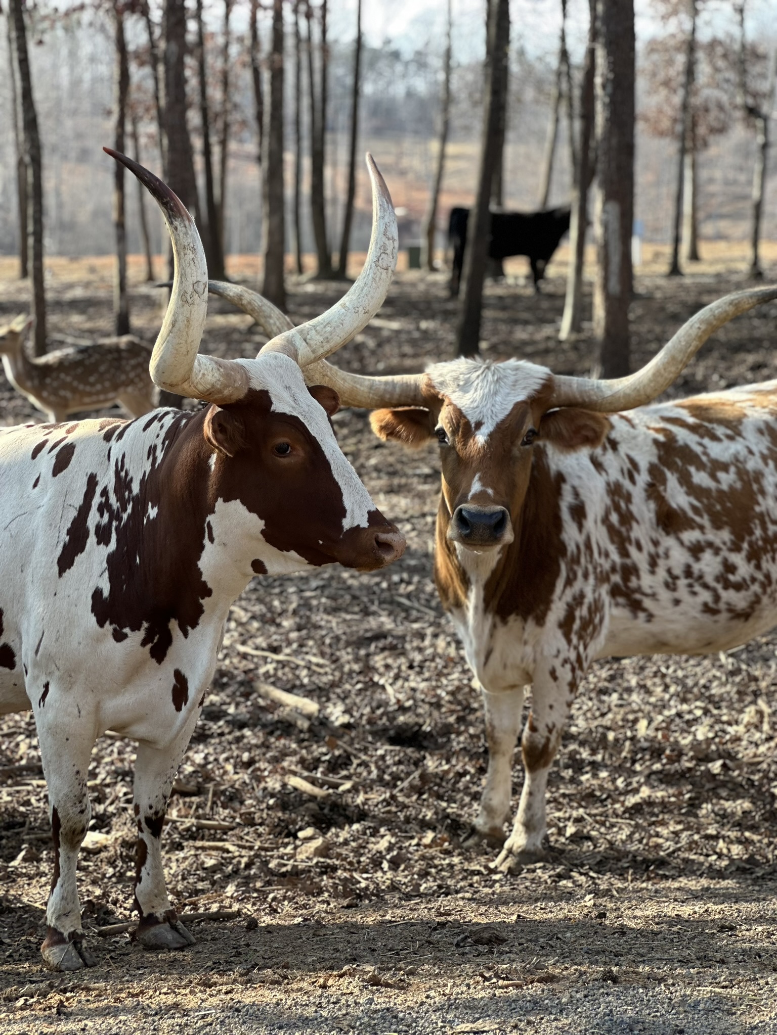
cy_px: 518
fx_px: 2304
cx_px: 388
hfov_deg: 19.1
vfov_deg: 25.3
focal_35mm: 77
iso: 32
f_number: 2.8
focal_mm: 9
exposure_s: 1/121
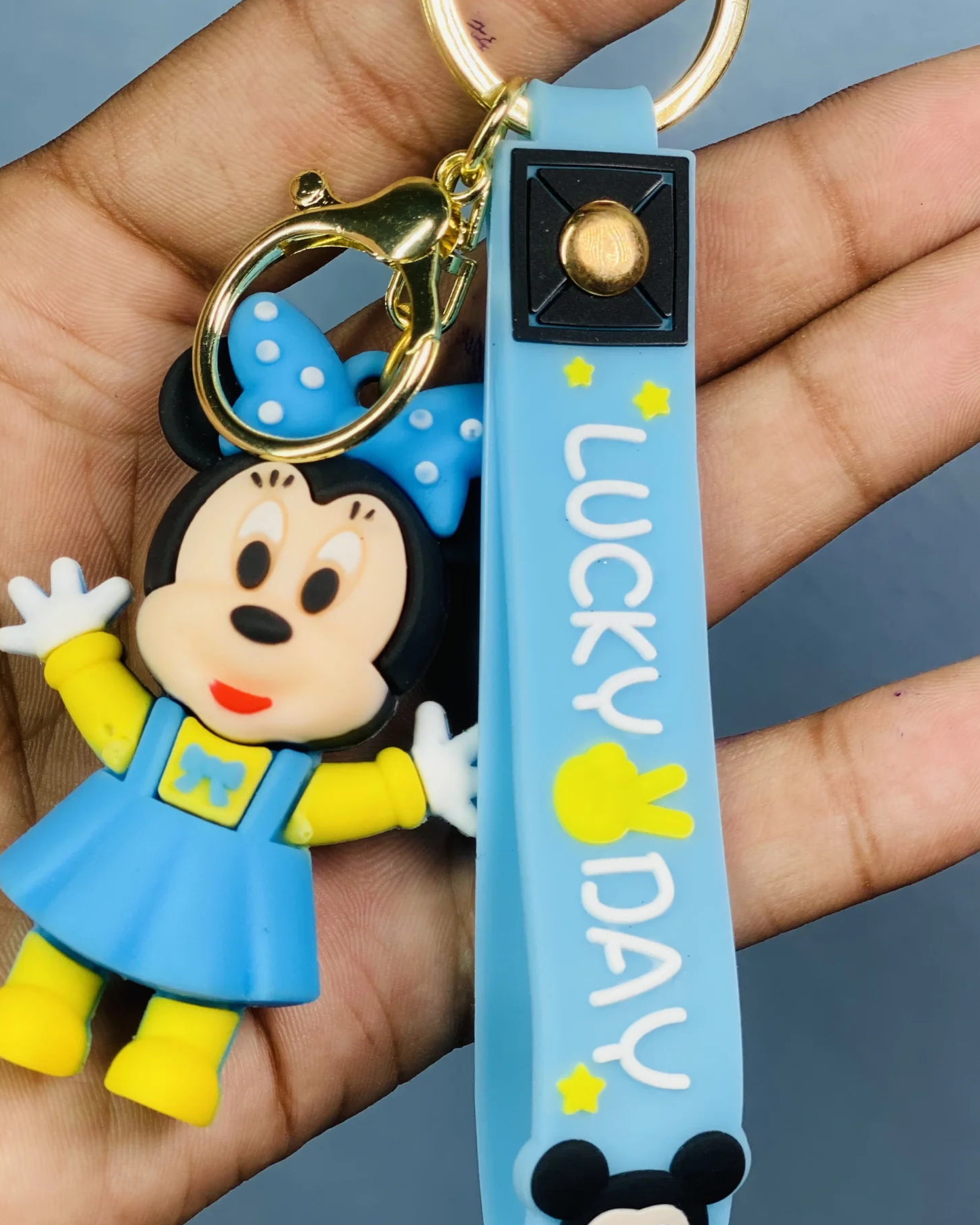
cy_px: 618
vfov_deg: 26.4
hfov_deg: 21.3
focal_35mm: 72
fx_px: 2610
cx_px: 487
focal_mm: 6
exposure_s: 1/448
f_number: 2
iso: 20
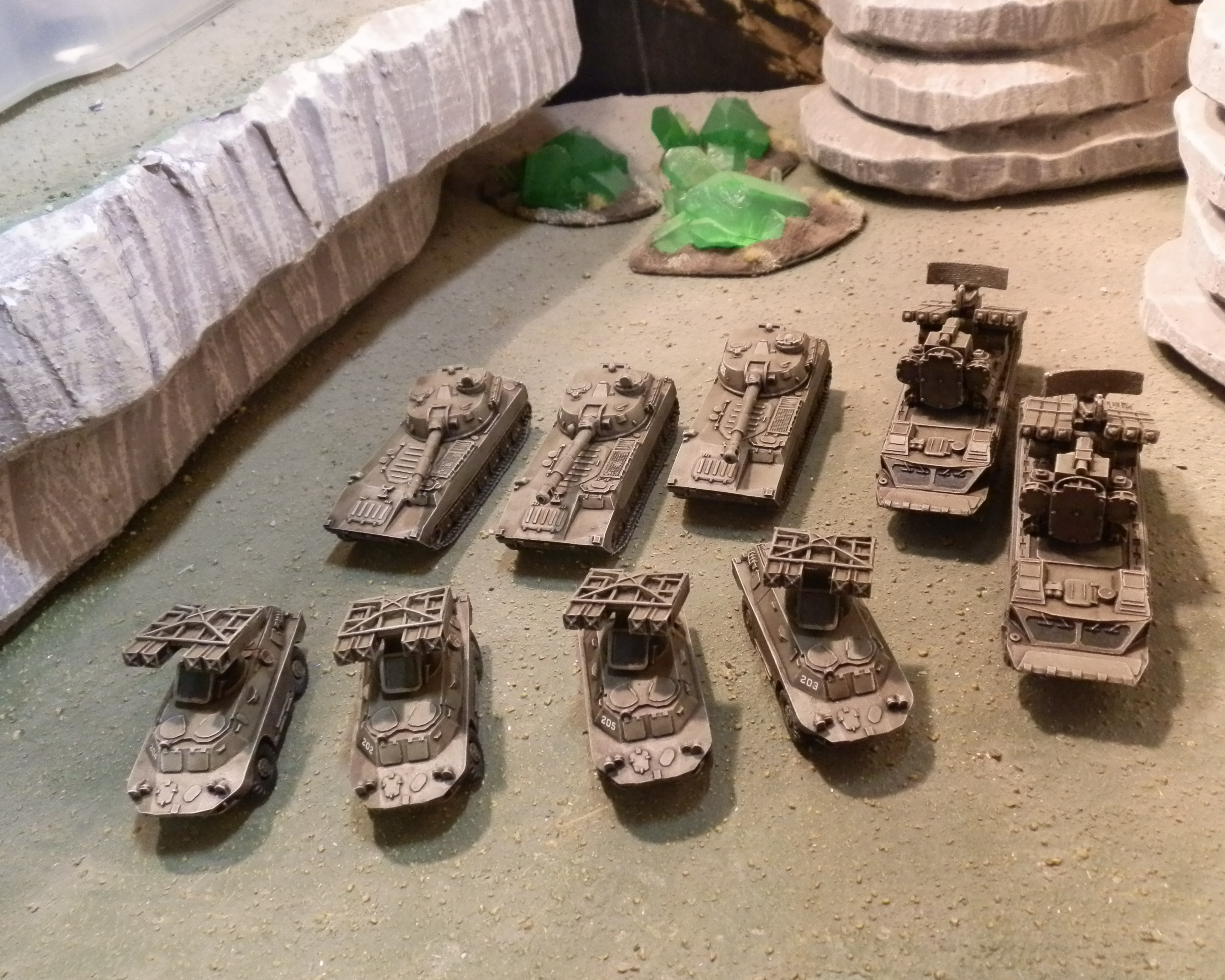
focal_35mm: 30
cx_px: 653
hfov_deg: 58.7
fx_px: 1088
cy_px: 477
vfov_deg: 48.5
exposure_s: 1/50
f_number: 3.1
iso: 400
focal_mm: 5
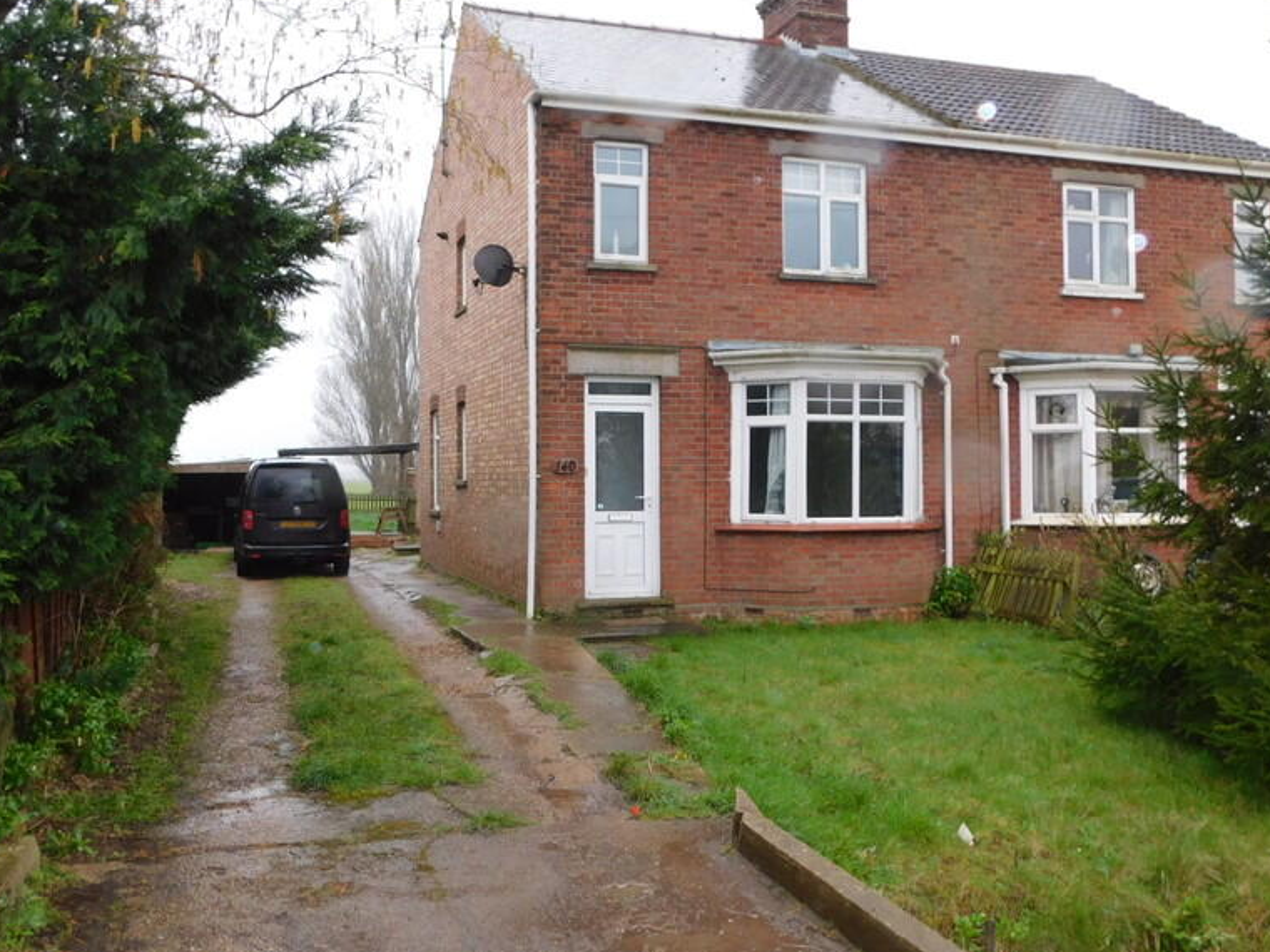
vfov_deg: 45.4
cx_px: 541
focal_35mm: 31
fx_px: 1137
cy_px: 456
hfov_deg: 58.1
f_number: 3
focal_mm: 4
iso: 125
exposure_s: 1/50
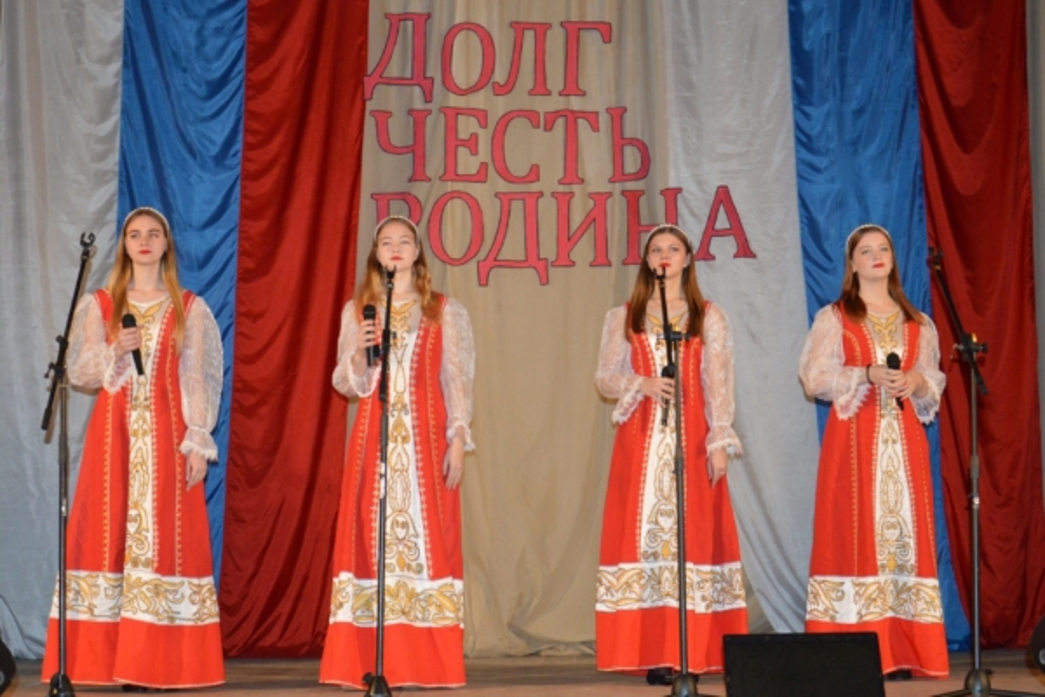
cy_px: 348
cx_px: 522
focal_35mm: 48
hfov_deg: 41.1
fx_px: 1393
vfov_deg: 28.1
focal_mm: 32
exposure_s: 1/60
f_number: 4.2
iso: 1100
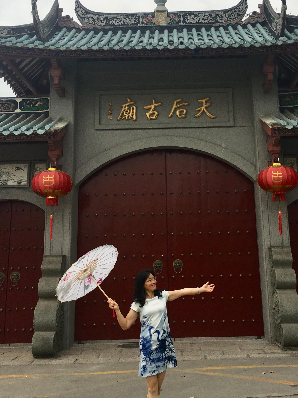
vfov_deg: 44.5
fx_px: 482
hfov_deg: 34.3
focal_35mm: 42
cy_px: 156
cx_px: 172
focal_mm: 4.15
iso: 25
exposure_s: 1/1603
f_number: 2.2
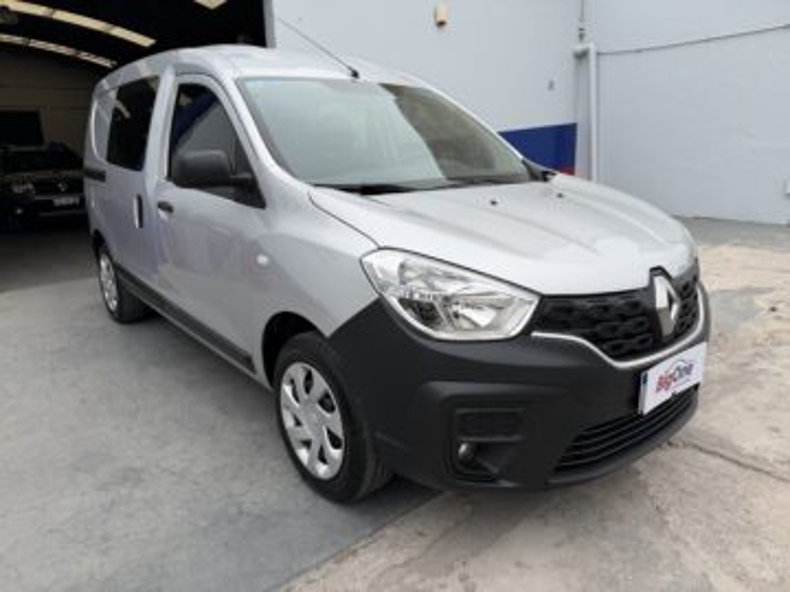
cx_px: 395
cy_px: 296
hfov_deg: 71.6
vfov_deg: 56.8
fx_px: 548
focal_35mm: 24
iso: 80
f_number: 1.78
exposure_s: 1/1139
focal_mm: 6.76
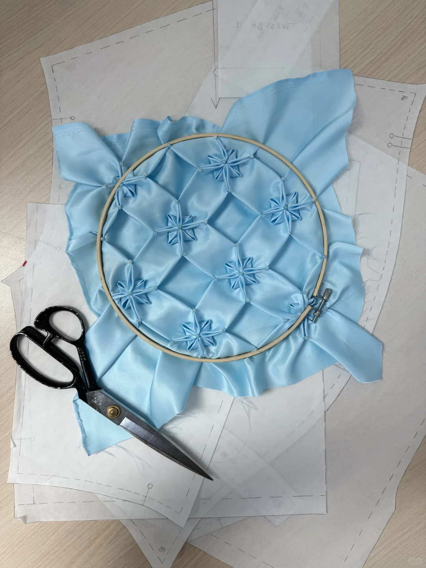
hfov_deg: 56.8
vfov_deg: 71.6
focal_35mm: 24
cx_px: 213
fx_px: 394
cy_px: 284
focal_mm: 6.76
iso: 64
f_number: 1.78
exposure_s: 1/121
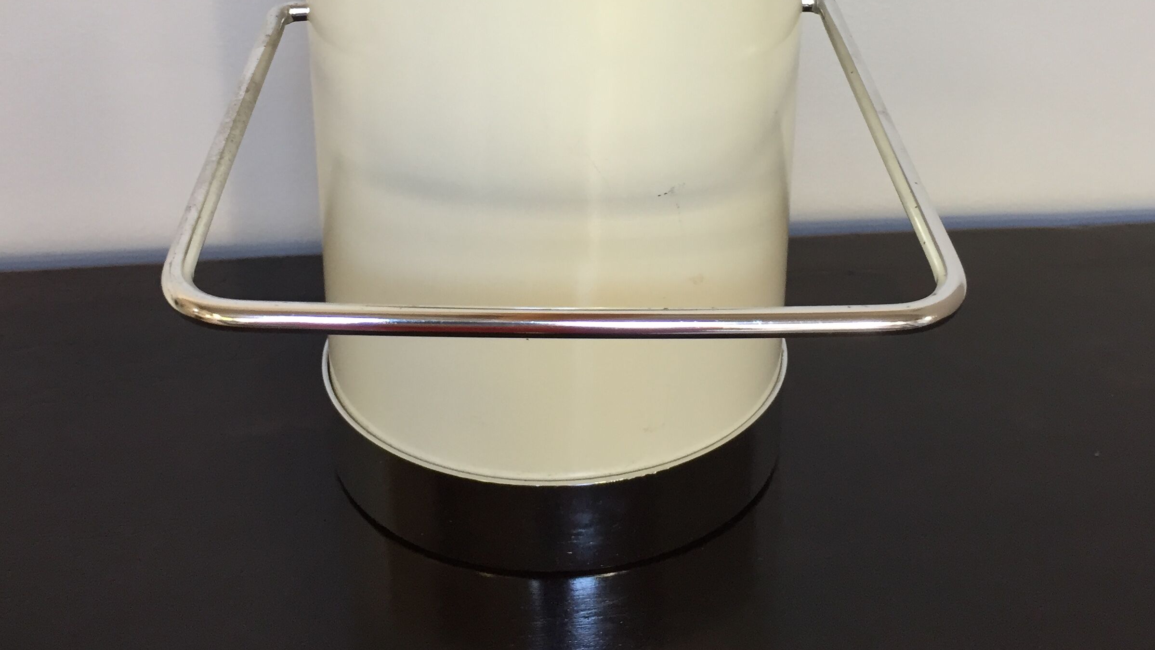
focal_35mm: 43
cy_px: 87
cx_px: 574
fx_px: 1317
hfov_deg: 47.4
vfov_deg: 26.9
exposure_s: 1/33
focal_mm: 4.15
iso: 80
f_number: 2.2
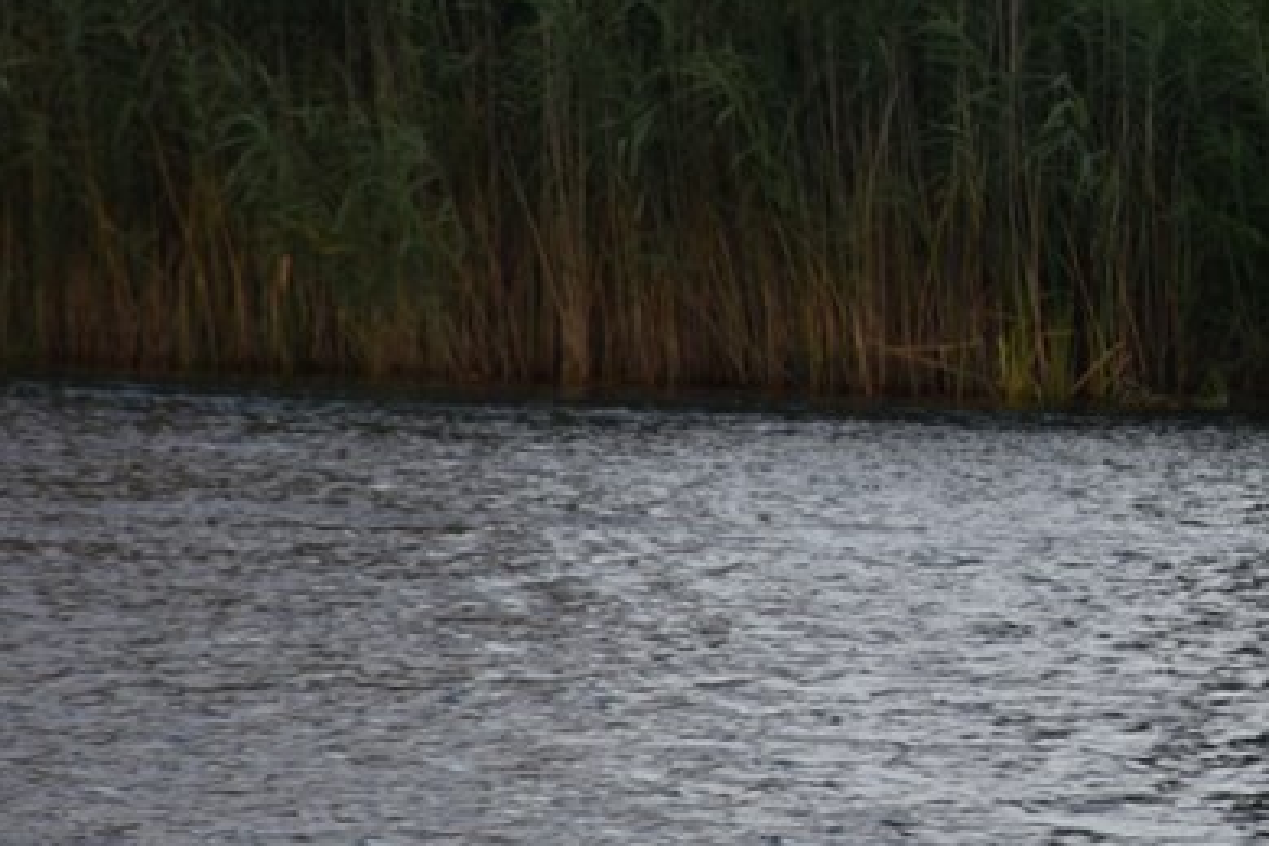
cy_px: 150
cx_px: 1881
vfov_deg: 2.1
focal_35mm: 646
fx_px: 22770
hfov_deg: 3.2
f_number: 5.6
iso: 100
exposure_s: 1/125
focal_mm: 140
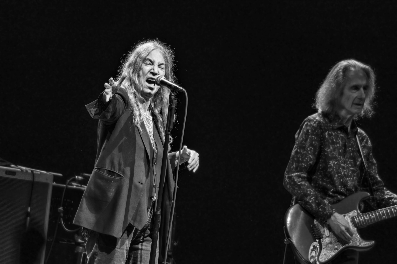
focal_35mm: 600
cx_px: 198
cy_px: 132
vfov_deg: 2.3
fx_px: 6612
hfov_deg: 3.4
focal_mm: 600
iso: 2000
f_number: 6.3
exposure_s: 1/250
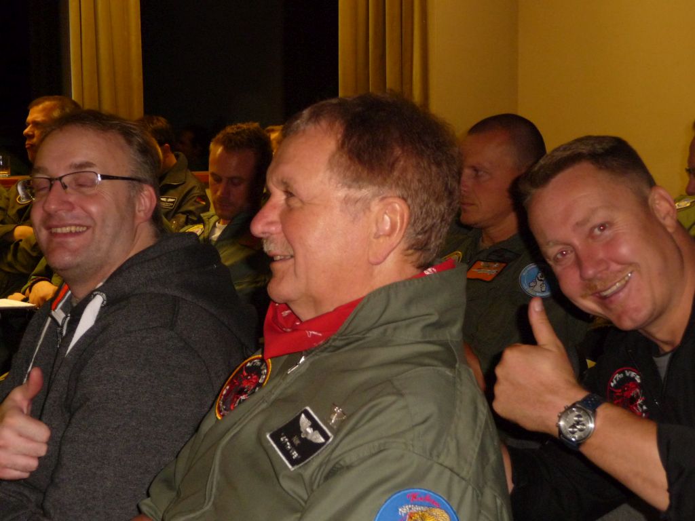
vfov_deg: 20.4
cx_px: 348
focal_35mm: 72
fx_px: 1446
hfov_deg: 27.0
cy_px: 260
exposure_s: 1/40
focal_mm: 12.2
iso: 400
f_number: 4.6
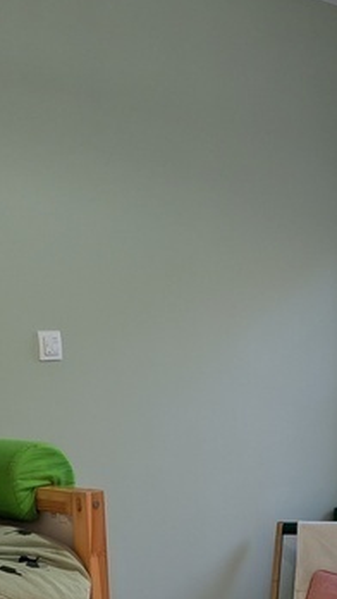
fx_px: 1032
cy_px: 573
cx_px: 193
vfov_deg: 30.5
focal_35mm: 65
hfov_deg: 18.5
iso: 45
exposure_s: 1/50
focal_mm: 4.38
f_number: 1.73
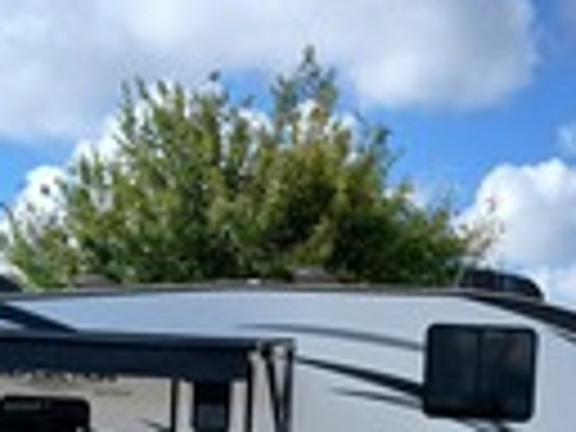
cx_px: 288
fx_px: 1181
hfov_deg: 27.4
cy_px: 461
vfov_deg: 19.9
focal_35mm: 71
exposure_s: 1/853
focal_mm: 3.98
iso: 20
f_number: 1.8
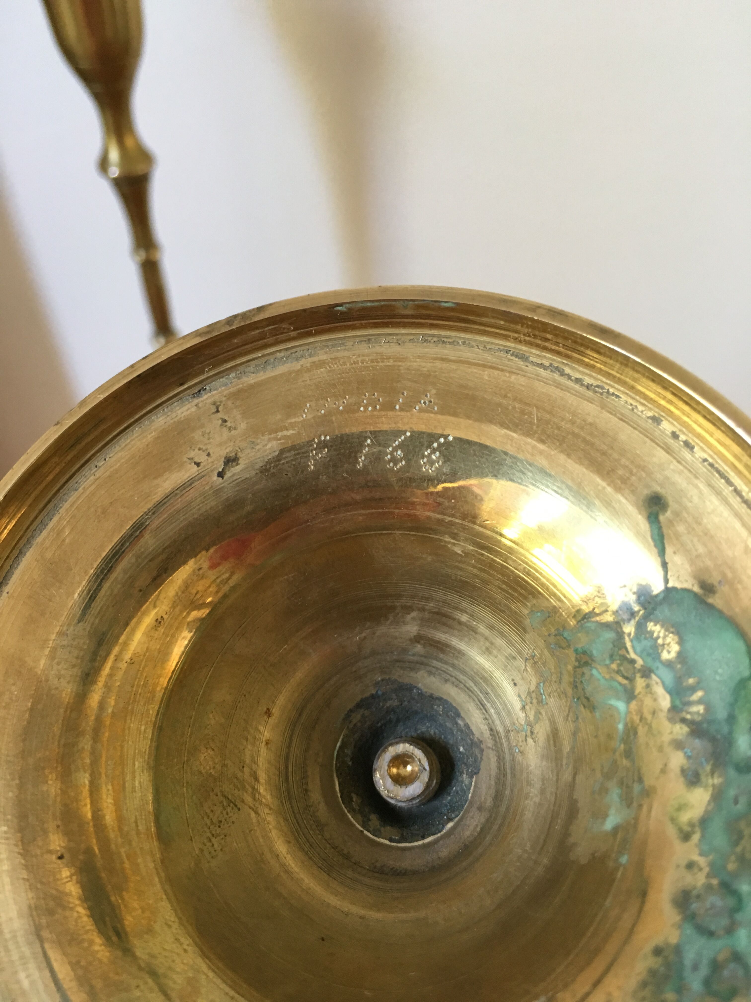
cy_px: 501
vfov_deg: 61.7
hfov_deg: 48.2
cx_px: 376
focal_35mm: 29
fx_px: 839
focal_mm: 4.15
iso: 125
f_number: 2.2
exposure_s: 1/33
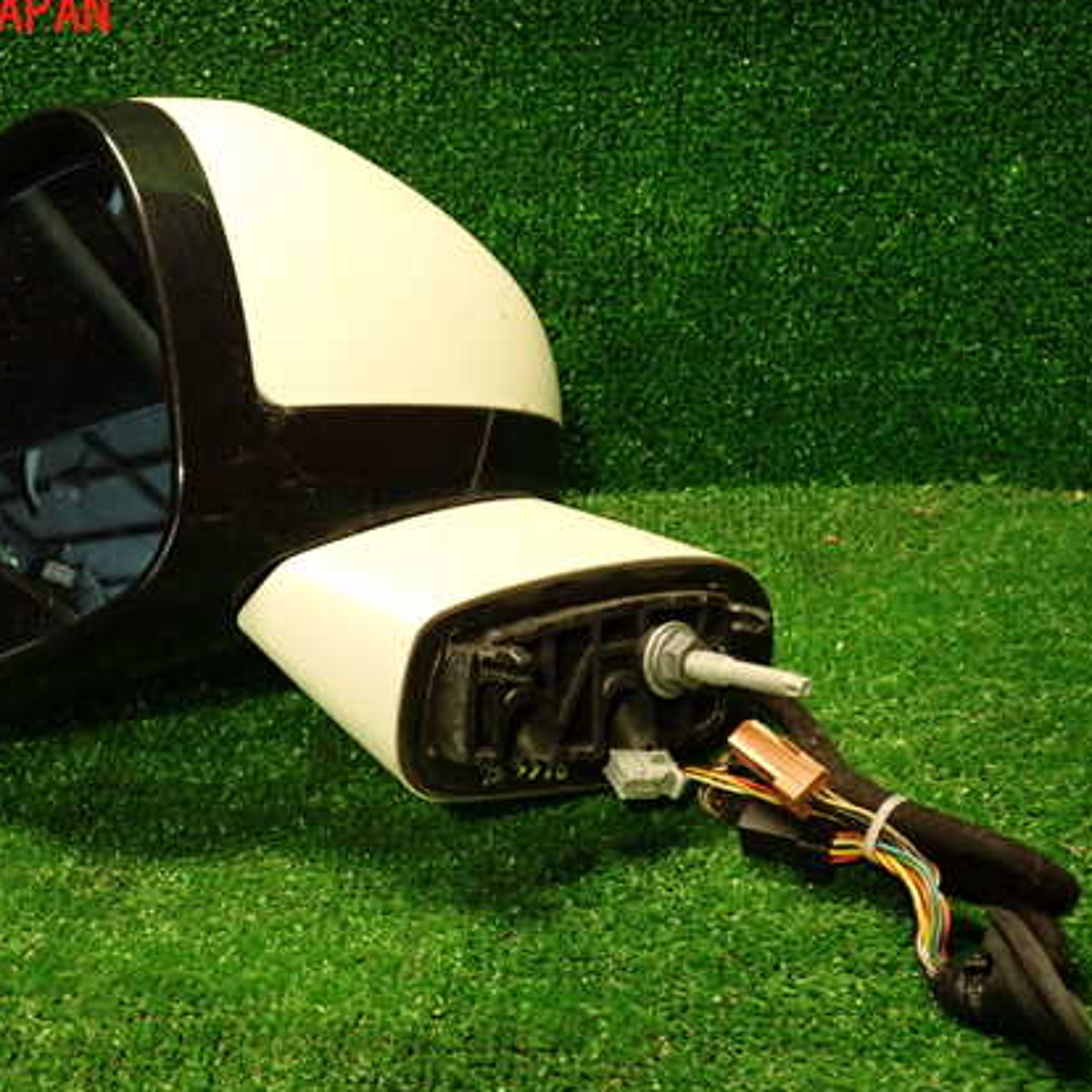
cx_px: 422
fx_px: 1463
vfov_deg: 40.9
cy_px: 575
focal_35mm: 41
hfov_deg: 40.7
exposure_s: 1/30
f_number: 2.4
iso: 400
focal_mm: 5.79
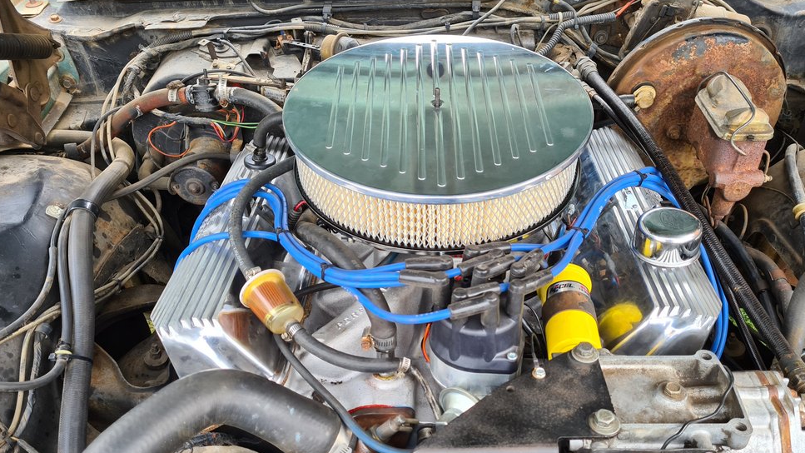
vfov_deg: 38.7
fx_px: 640
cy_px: 288
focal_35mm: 30
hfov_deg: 64.3
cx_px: 419
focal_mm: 5.4
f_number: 1.8
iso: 50
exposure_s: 1/142
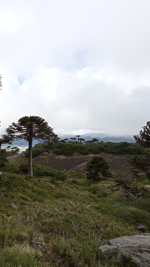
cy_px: 134
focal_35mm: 41
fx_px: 290
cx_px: 21
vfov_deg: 49.4
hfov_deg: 28.1
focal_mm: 1.65
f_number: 2.2
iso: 113
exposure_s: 1/903
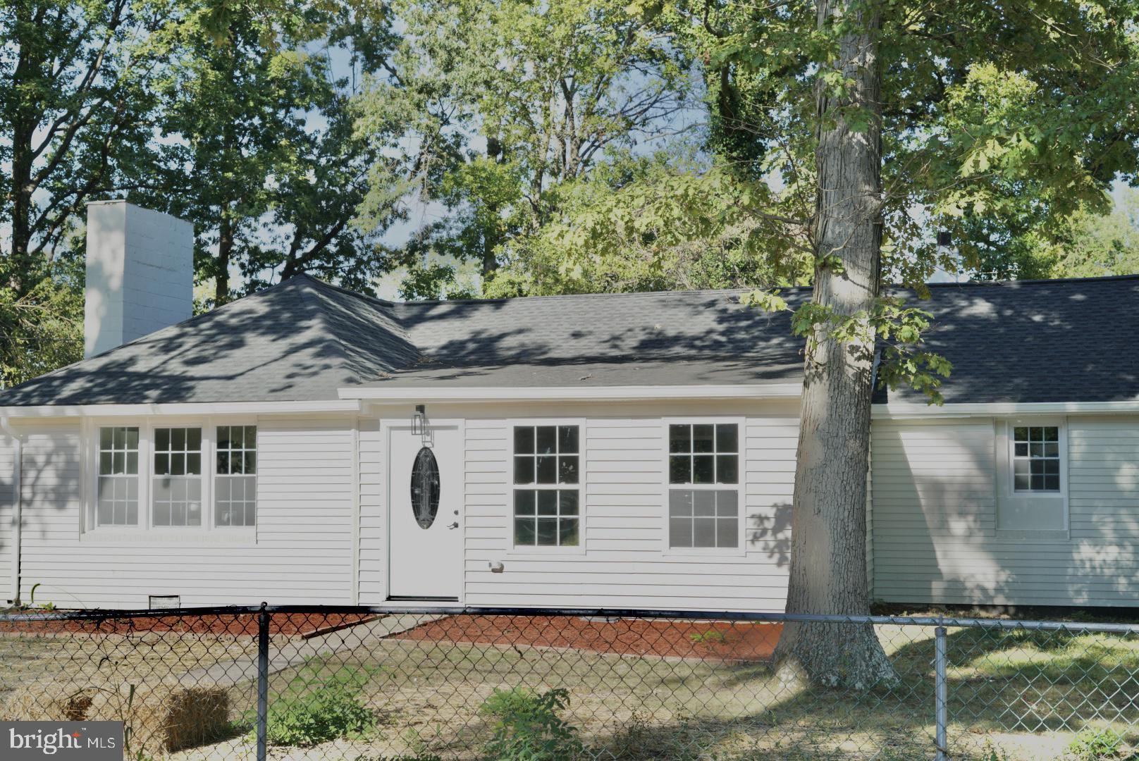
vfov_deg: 27.0
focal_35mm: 50
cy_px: 380
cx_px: 570
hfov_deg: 39.6
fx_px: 1583
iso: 160
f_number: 7.1
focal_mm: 50
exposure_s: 1/200
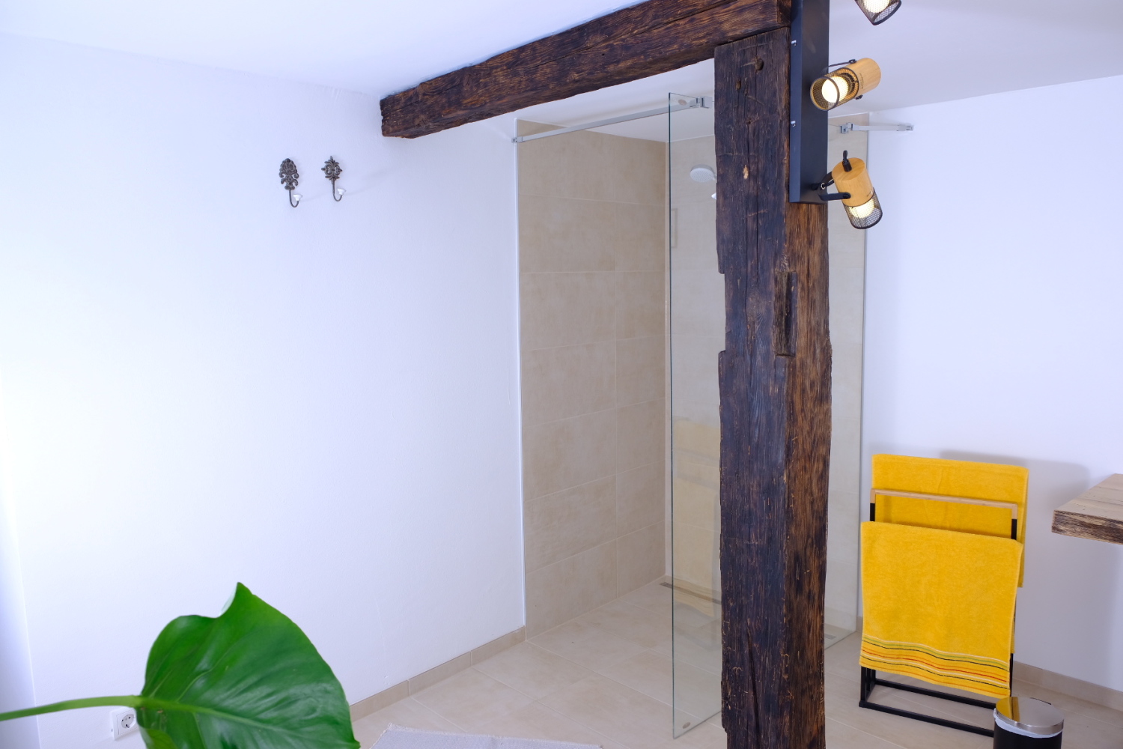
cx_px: 562
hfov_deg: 67.4
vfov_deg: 47.9
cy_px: 374
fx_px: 842
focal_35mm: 27
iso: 200
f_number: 6.4
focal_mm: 18
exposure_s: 1/180
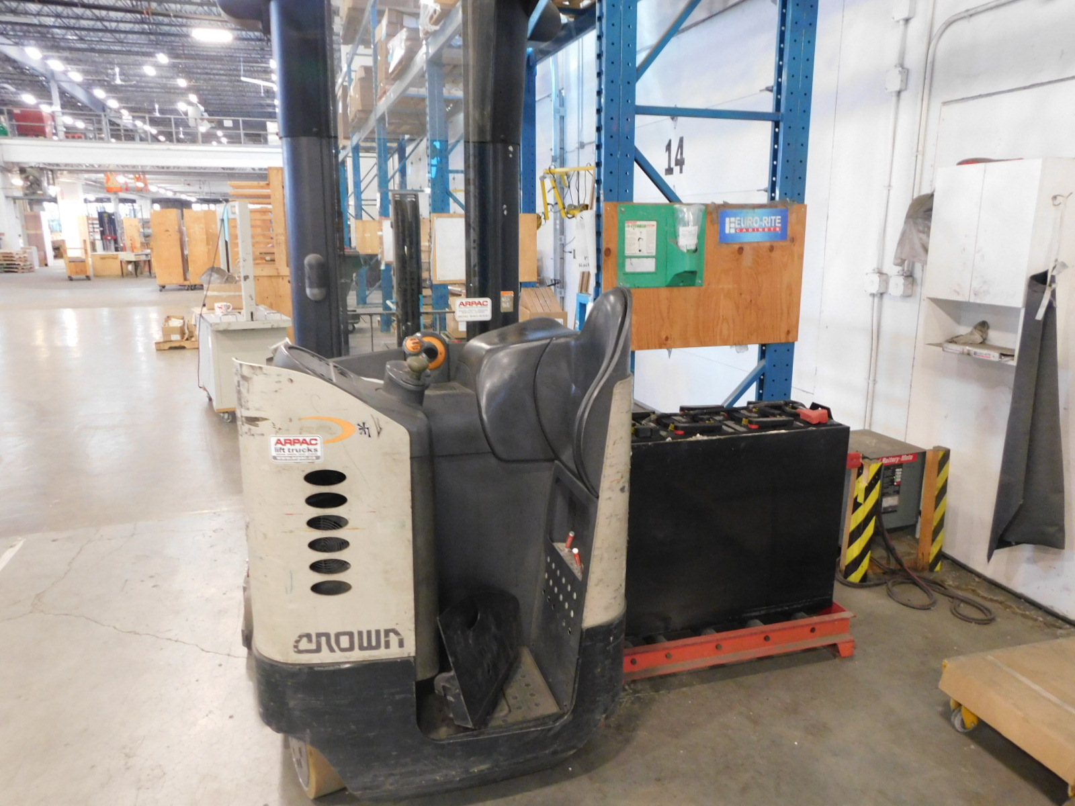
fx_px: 745
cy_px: 403
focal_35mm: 24
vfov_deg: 56.8
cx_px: 538
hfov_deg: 71.6
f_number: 3
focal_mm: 4.1
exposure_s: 1/10
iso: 400
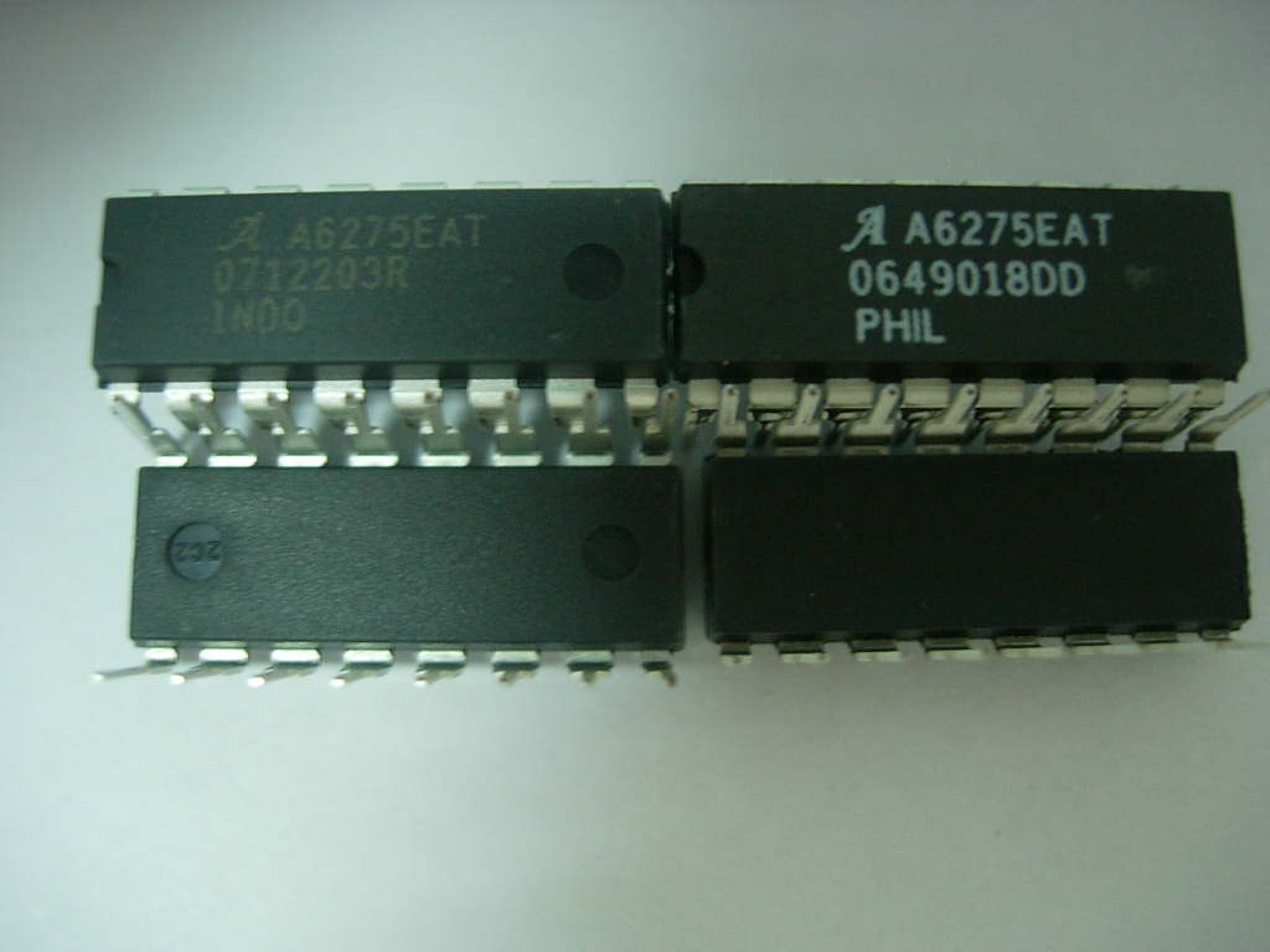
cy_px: 476
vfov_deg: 37.7
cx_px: 635
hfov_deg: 49.0
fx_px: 1394
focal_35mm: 38
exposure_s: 1/8.7
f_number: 2.8
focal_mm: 7.8
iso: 200
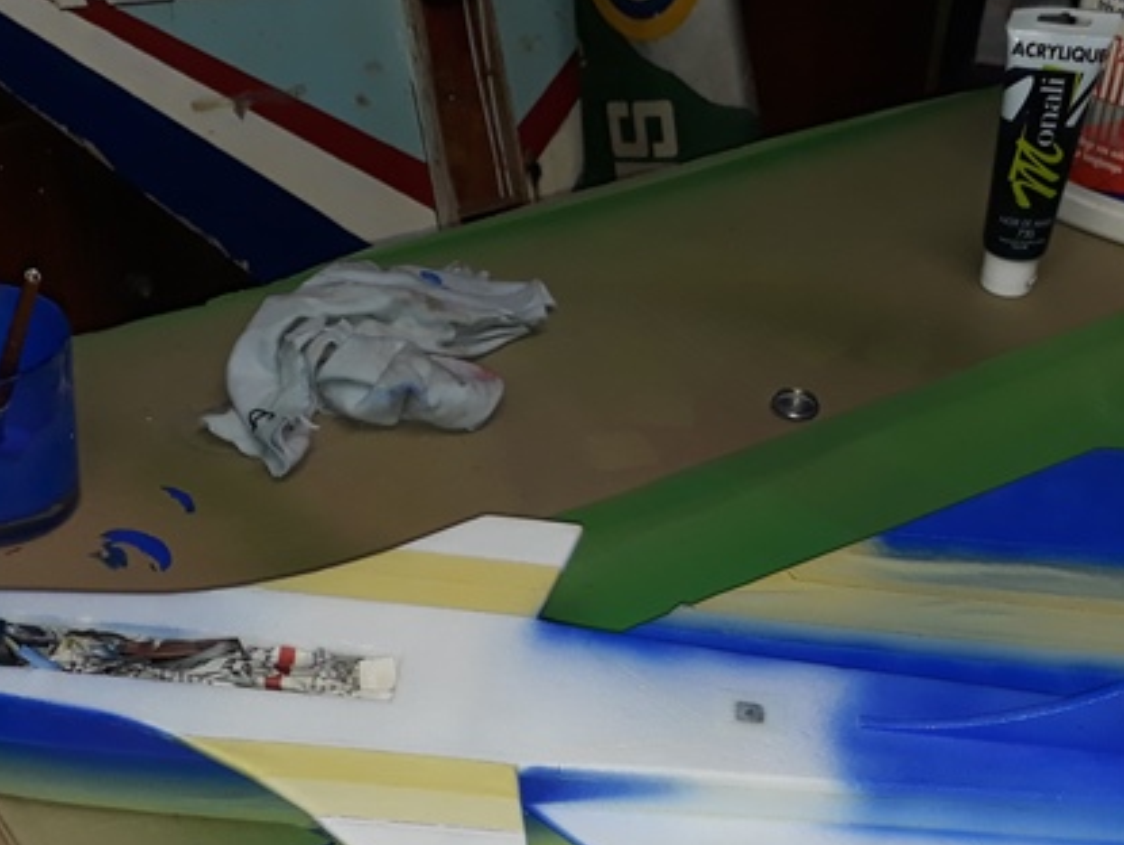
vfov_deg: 27.1
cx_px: 723
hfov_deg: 36.5
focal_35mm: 52
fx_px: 1690
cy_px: 758
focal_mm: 3.6
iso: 50
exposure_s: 1/50
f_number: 1.9
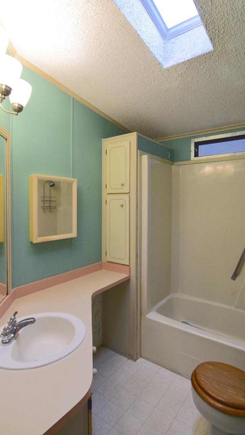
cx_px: 126
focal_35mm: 19
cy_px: 211
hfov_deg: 59.5
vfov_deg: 90.9
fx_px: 214
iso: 1600
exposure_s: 1/60
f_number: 8
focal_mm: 11
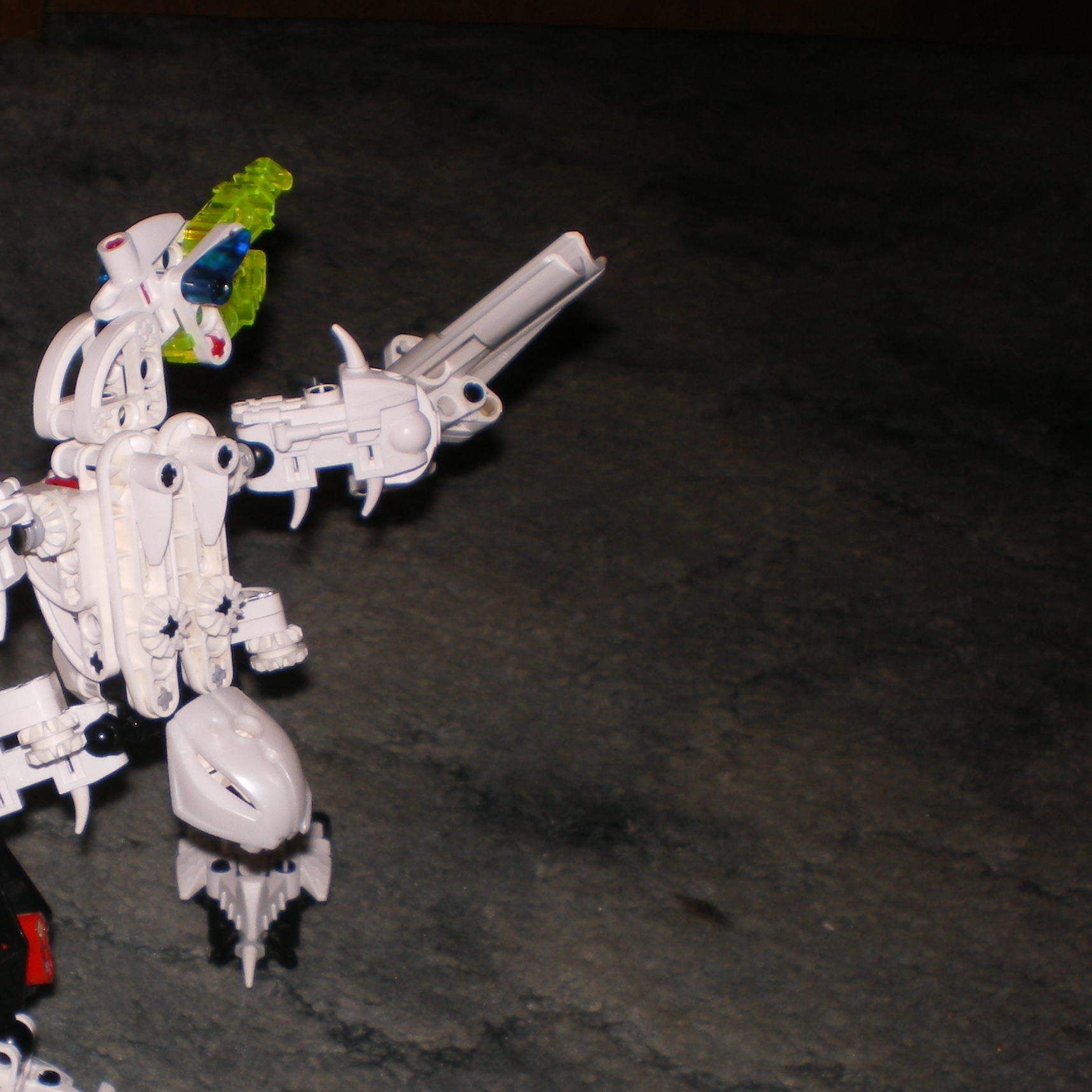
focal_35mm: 60
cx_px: 128
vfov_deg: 28.5
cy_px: 666
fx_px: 2141
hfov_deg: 27.7
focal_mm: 6.3
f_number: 4.6
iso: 64
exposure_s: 1/30
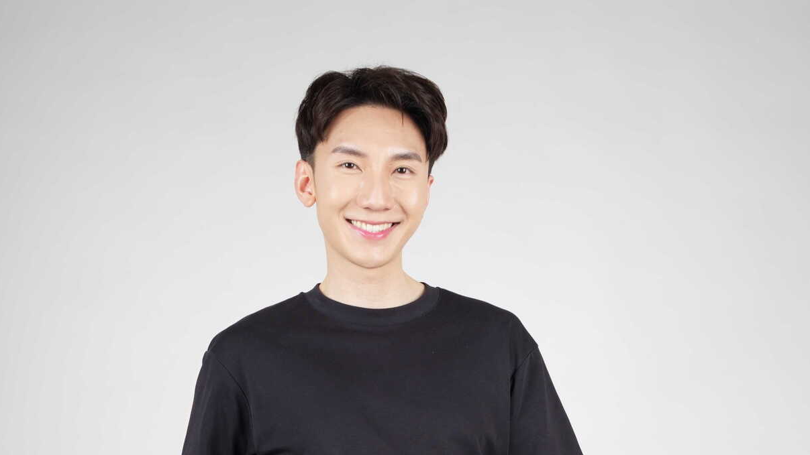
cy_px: 729
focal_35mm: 75
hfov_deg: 28.2
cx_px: 389
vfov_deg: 14.7
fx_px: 1611
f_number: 9
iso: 125
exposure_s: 1/160
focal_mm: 36
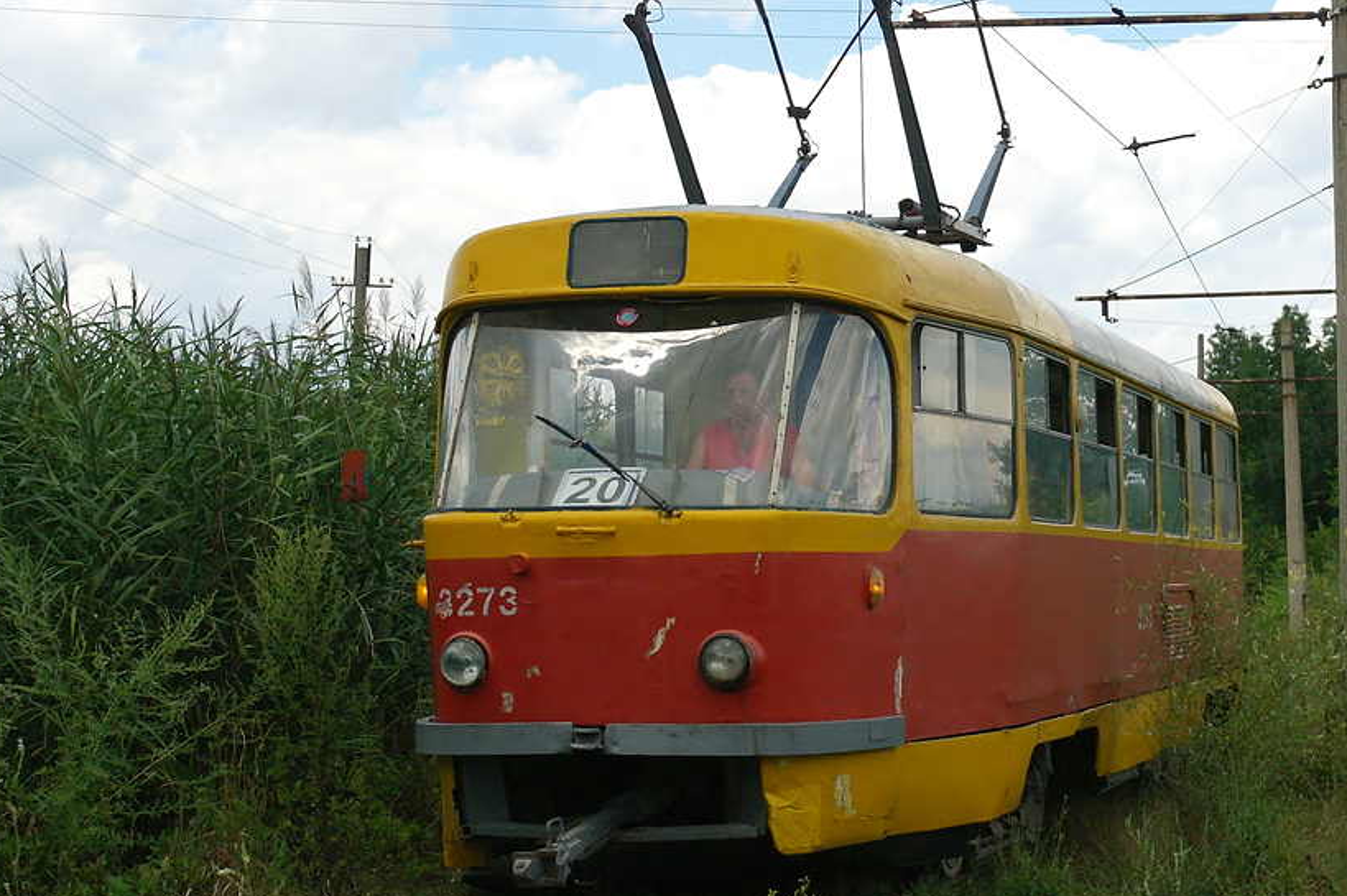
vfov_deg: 21.5
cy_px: 379
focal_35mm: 63
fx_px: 2356
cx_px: 886
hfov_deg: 31.7
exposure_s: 1/1600
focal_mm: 28
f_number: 4
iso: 320
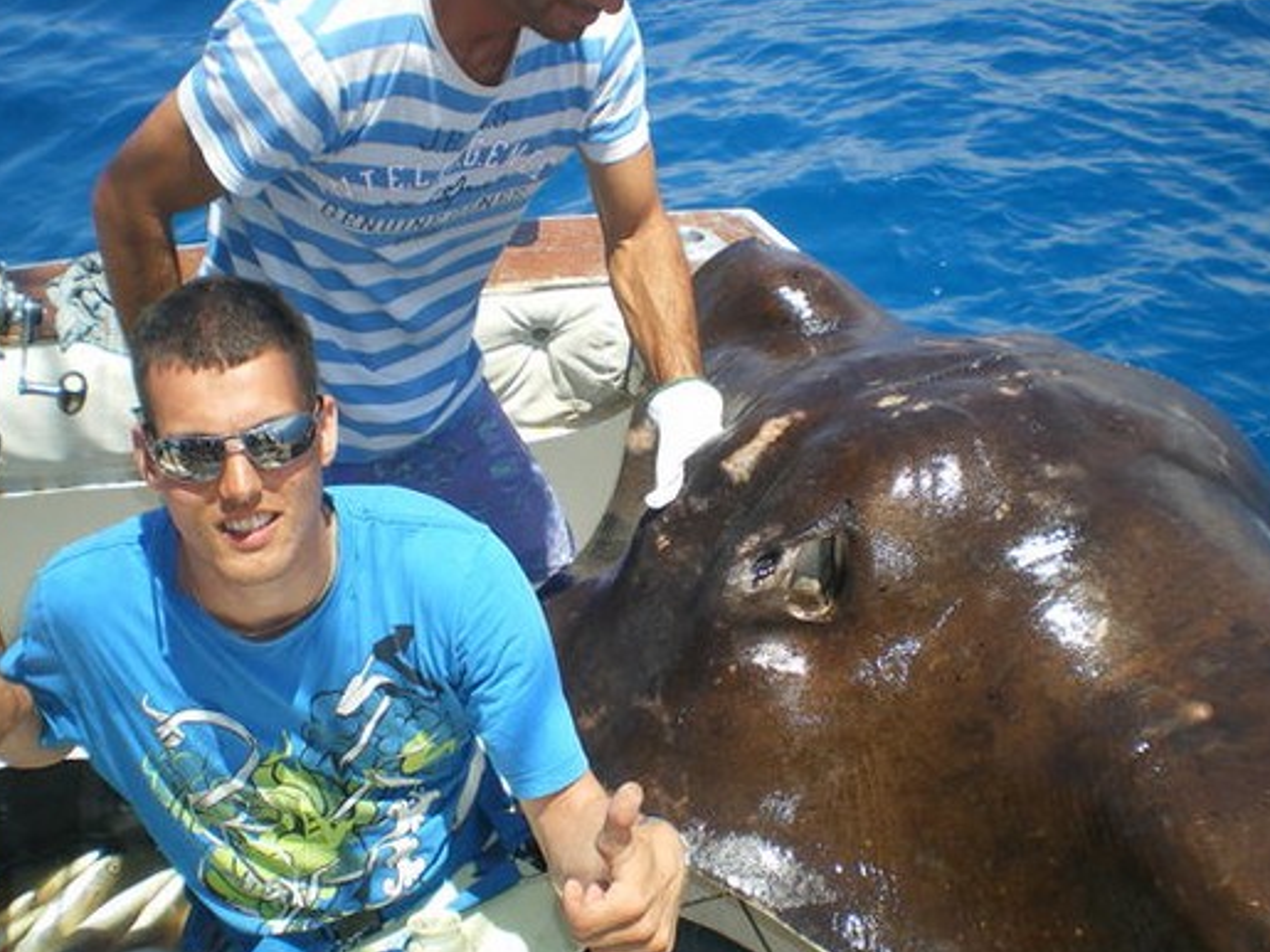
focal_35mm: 44
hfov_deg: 42.9
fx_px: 1614
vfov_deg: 32.8
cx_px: 666
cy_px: 439
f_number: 4.6
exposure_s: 1/320
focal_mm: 6.3
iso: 50
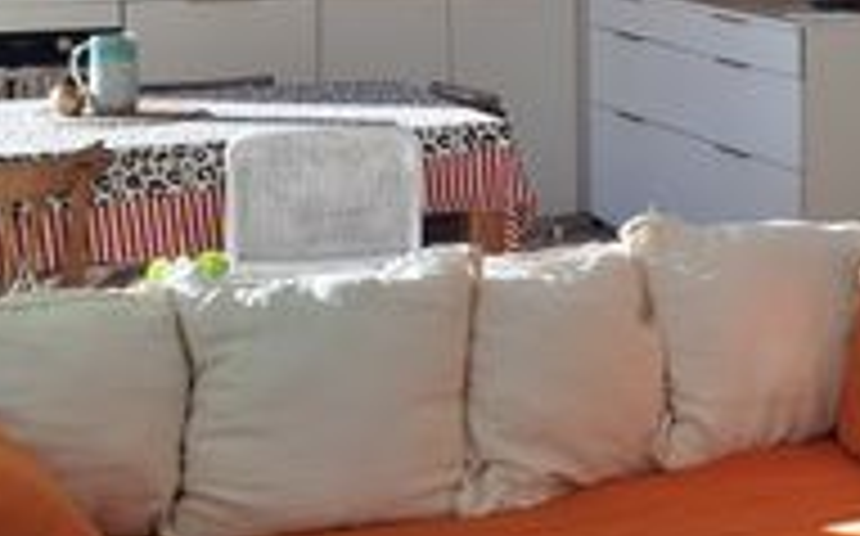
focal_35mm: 90
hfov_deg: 21.8
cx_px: 955
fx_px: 2108
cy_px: 68
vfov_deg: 14.4
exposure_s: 1/166
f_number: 1.9
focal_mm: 3.6
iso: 40
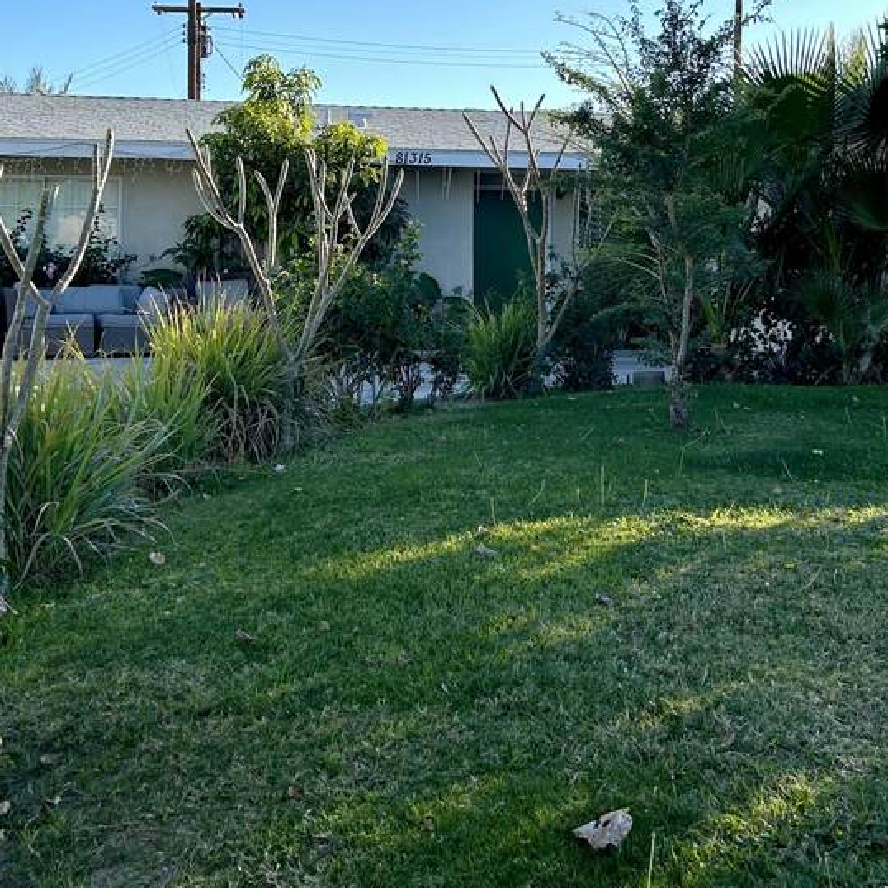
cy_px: 200
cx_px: 513
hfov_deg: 40.8
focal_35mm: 41
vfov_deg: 39.6
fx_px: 1190
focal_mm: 5.7
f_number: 1.5
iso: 50
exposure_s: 1/2762
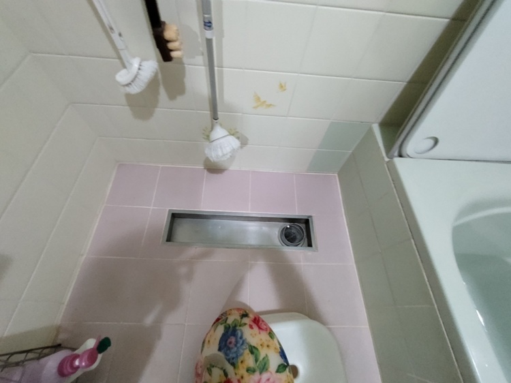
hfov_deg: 98.2
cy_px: 192
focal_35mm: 15
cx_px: 256
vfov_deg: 81.7
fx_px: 221
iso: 780
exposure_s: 1/33
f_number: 2.4
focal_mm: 1.6
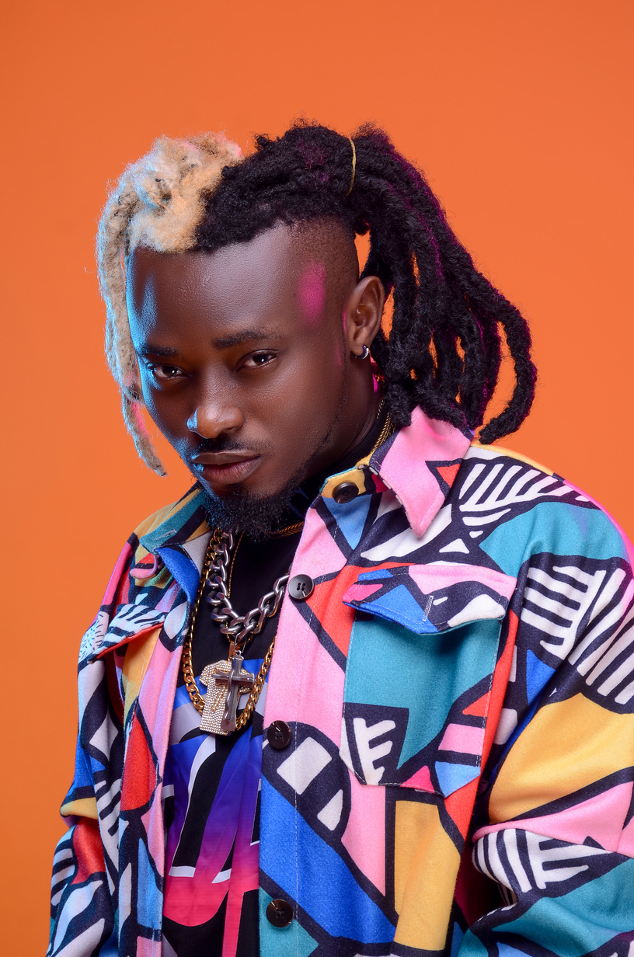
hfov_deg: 14.6
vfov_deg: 22.0
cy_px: 478
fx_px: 2468
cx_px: 317
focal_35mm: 93
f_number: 8
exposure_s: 1/100
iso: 125
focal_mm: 62
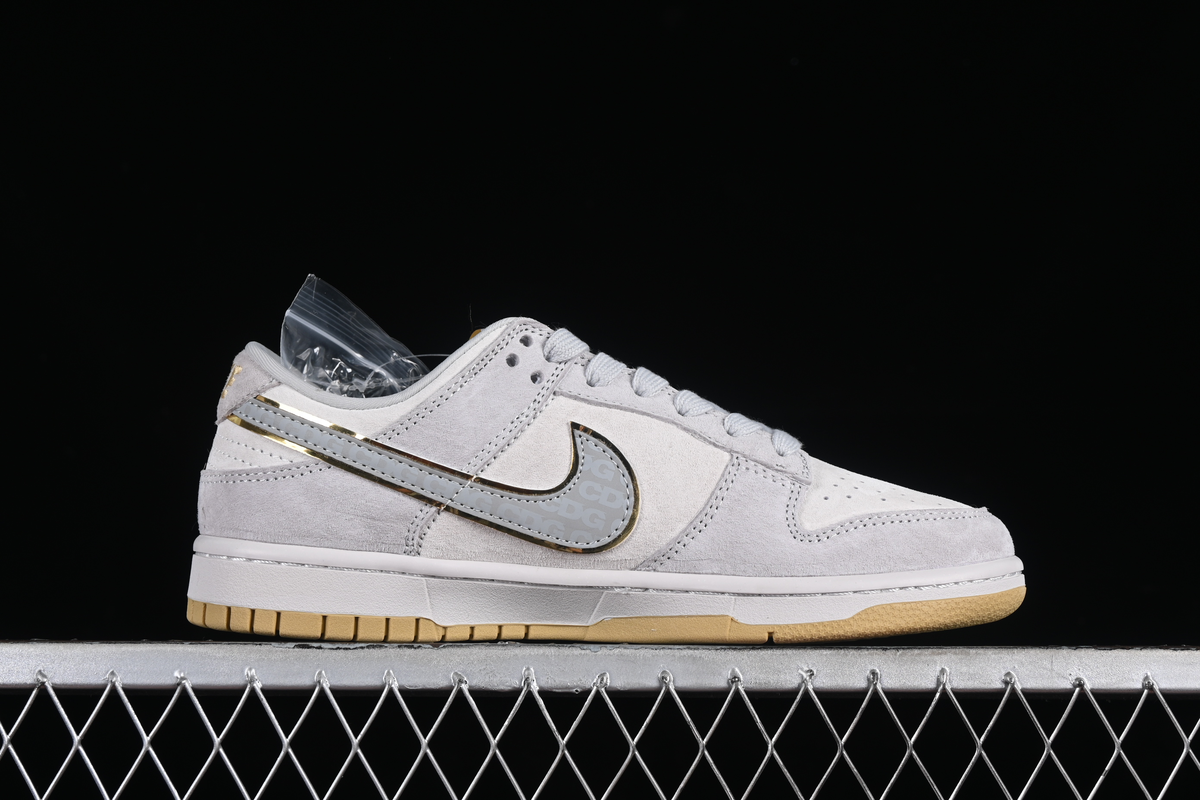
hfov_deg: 27.0
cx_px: 600
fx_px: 2500
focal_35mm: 75
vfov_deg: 18.2
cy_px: 400
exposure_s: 1/80
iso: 160
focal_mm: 50
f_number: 8
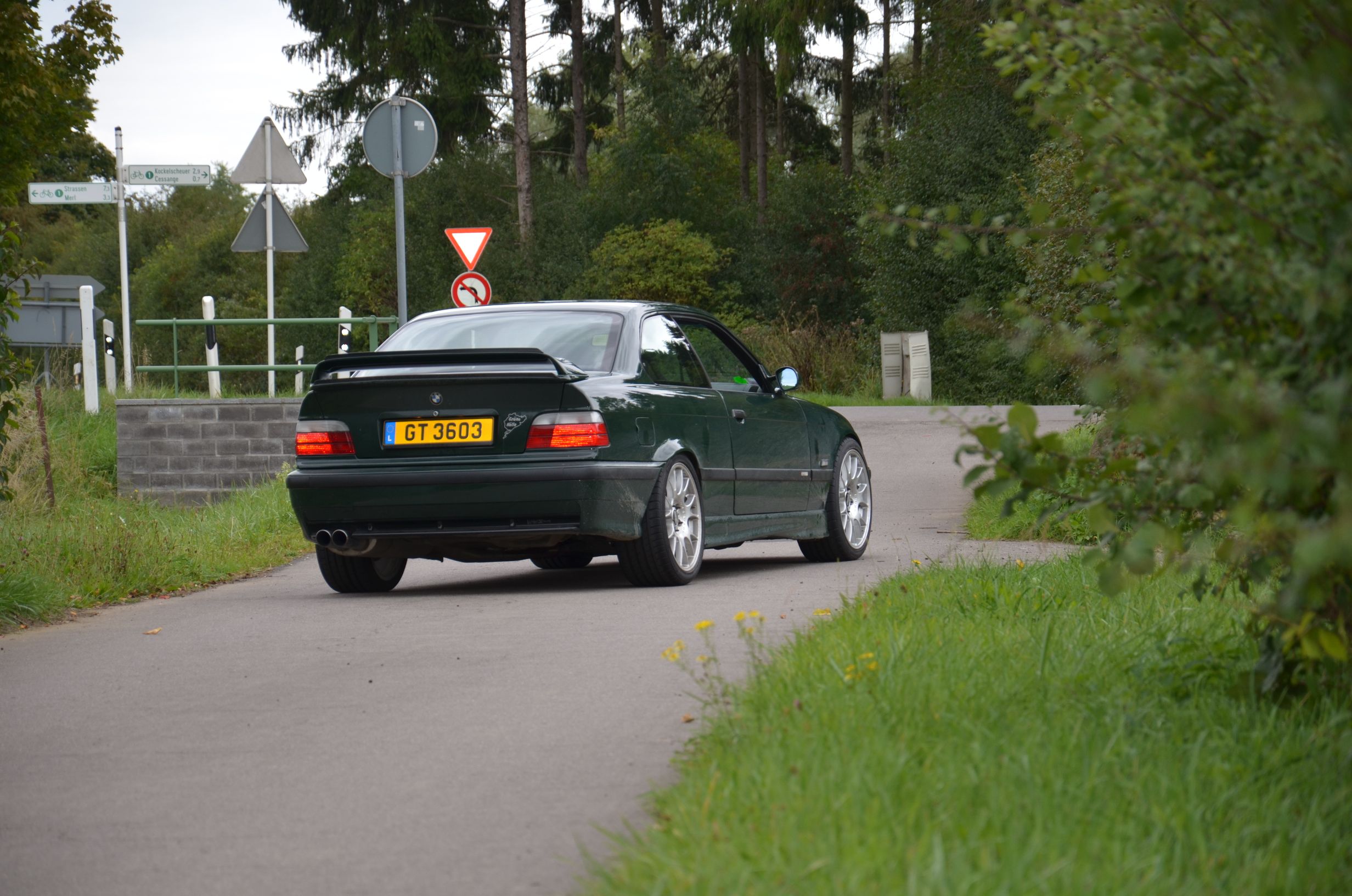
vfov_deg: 8.7
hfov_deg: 13.1
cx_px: 676
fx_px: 5903
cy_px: 448
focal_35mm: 158
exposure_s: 1/160
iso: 200
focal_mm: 105
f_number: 5.6
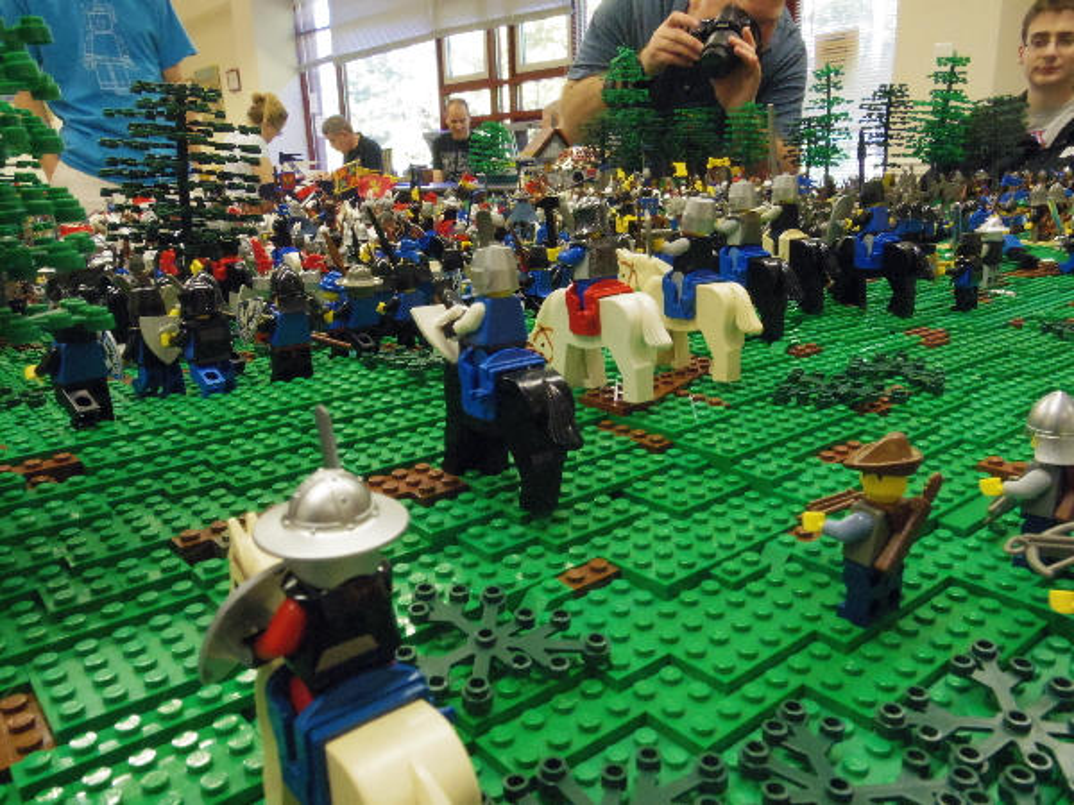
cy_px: 402
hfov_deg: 65.3
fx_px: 838
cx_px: 537
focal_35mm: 27
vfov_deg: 51.4
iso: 1600
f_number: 6.3
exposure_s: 1/50
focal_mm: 5
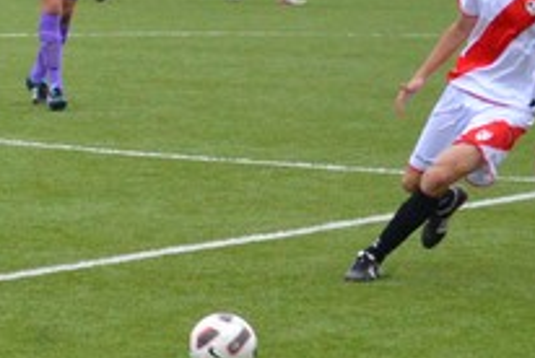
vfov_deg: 8.6
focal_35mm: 160
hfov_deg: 12.8
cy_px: 52
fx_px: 2381
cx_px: 182
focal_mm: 55
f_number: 5.6
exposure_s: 1/500
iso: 1400
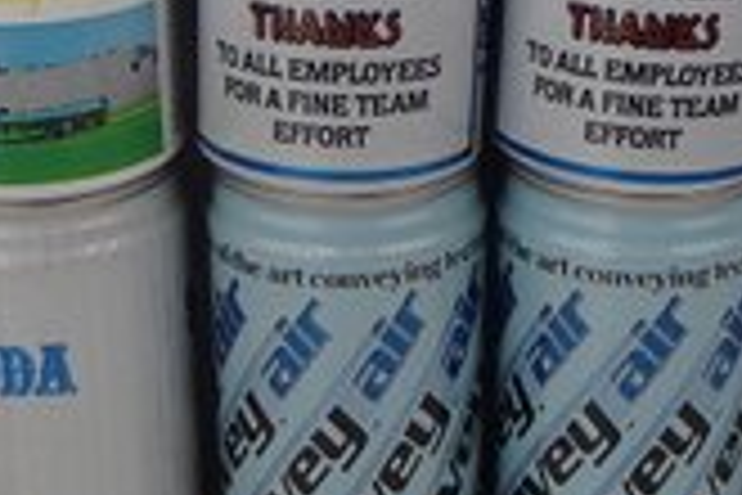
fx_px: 1649
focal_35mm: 80
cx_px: 456
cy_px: 133
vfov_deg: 17.0
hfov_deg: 25.3
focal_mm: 6.64
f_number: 4.7
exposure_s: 1/160
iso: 160
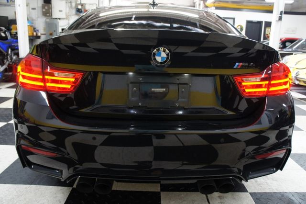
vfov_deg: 47.9
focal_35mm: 27
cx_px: 153
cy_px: 102
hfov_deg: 67.4
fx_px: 229
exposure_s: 1/30
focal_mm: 18
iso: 640
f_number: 3.5
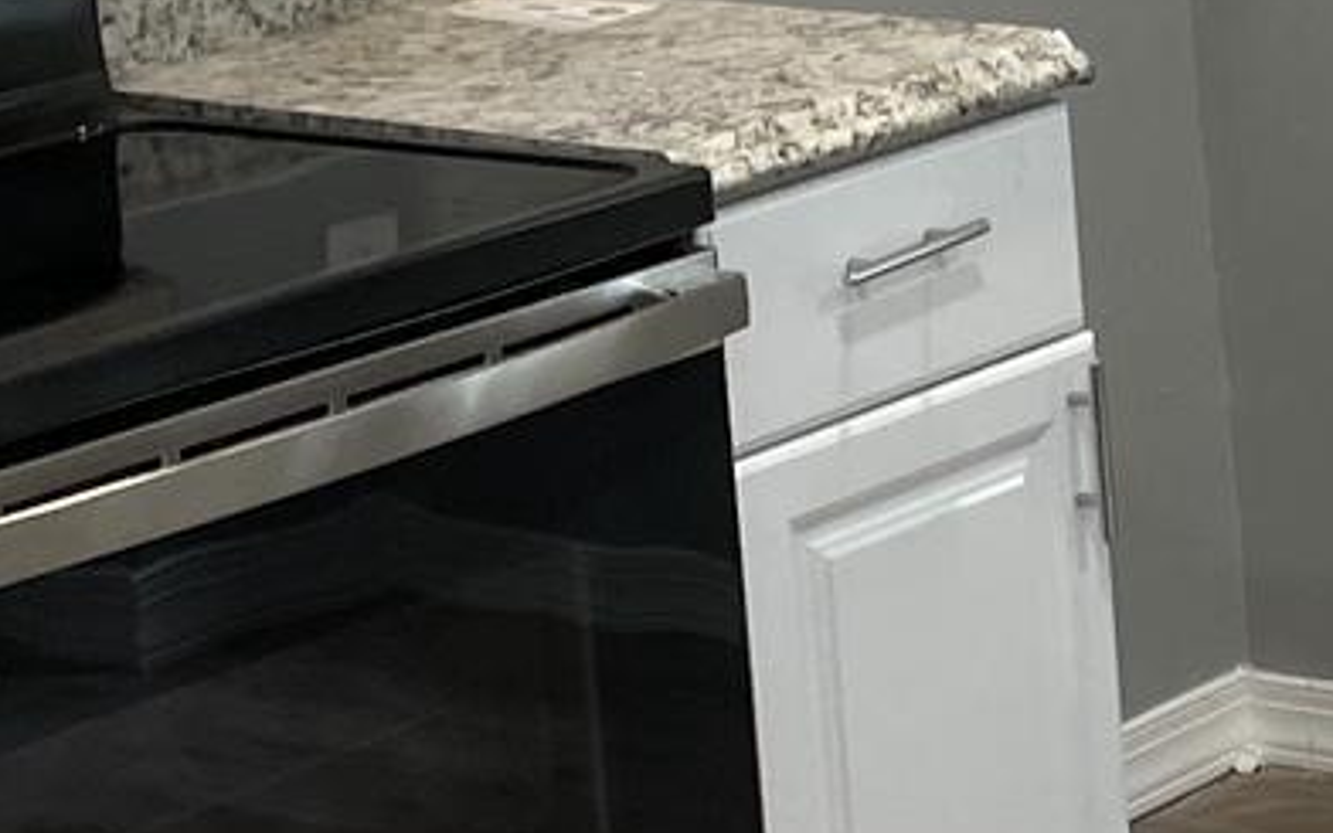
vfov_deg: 9.0
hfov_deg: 13.5
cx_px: 2112
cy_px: -102
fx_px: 5231
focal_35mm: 144
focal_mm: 4.2
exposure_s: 1/120
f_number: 1.6
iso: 100
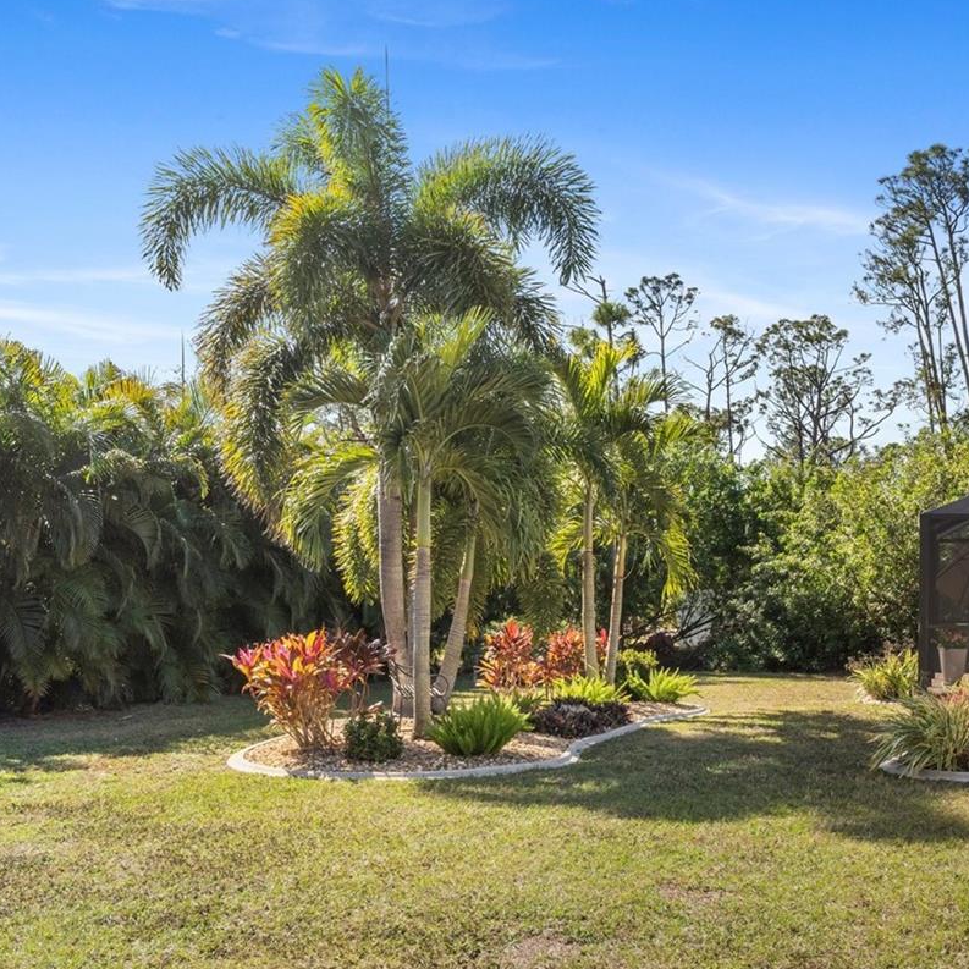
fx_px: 1148
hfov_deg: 45.5
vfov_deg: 45.5
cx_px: 582
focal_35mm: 36
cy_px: 584
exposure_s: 1/160
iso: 100
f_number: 9
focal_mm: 14.1
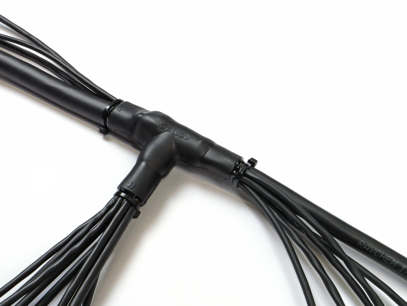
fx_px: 518
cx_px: 183
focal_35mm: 44
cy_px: 155
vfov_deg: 32.9
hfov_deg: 42.9
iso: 400
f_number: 16
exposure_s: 1/40
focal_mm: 18
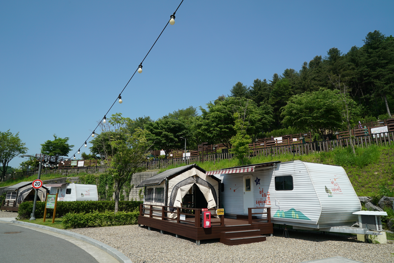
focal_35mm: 24
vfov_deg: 53.2
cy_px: 132
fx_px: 263
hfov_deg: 73.7
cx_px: 197
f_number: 13
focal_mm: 24
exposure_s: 1/320
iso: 200
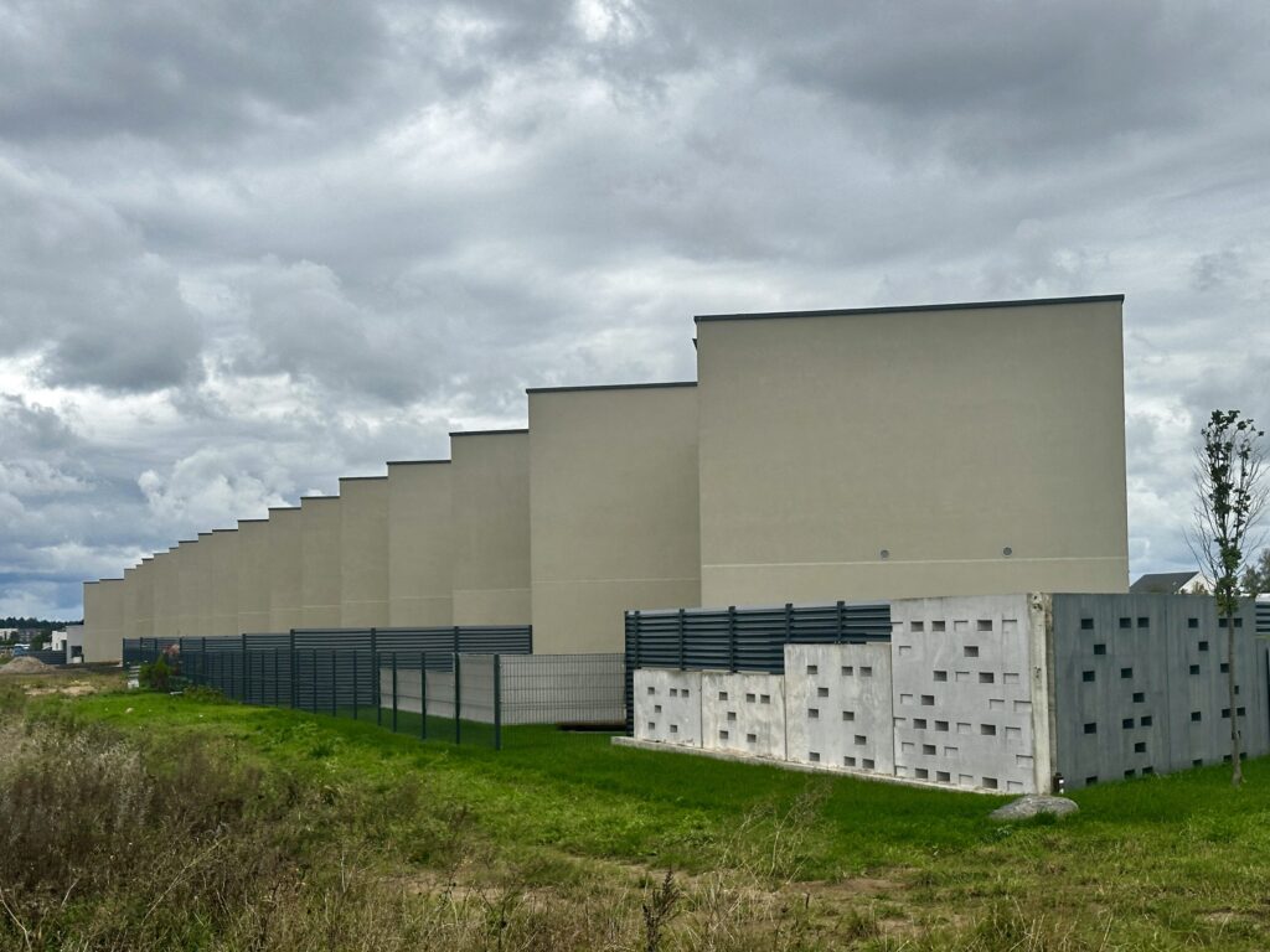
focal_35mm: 48
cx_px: 635
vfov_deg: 30.3
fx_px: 1761
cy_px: 476
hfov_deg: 39.7
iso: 64
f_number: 1.78
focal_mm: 6.86
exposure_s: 1/2532
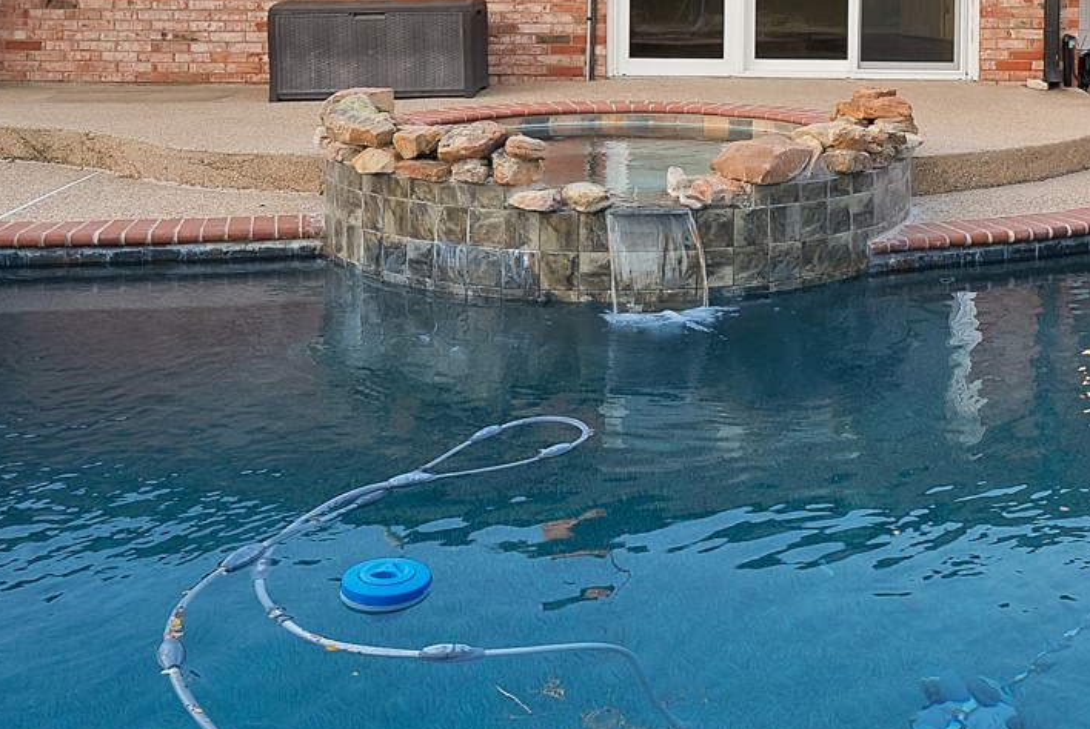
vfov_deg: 26.5
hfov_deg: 40.1
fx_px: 1455
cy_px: -18
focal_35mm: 48
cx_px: 791
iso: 640
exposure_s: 1/50
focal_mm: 17
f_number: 9
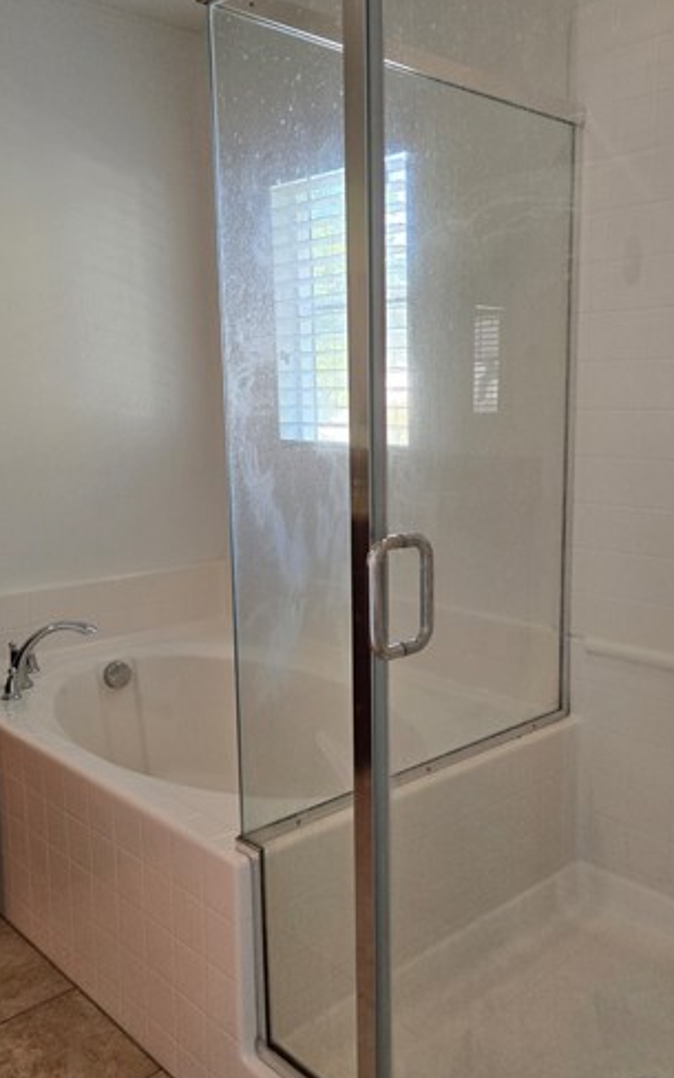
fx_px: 940
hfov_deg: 39.3
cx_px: 400
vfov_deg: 59.6
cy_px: 557
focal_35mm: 32
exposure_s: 1/120
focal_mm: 5.4
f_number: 1.8
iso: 160
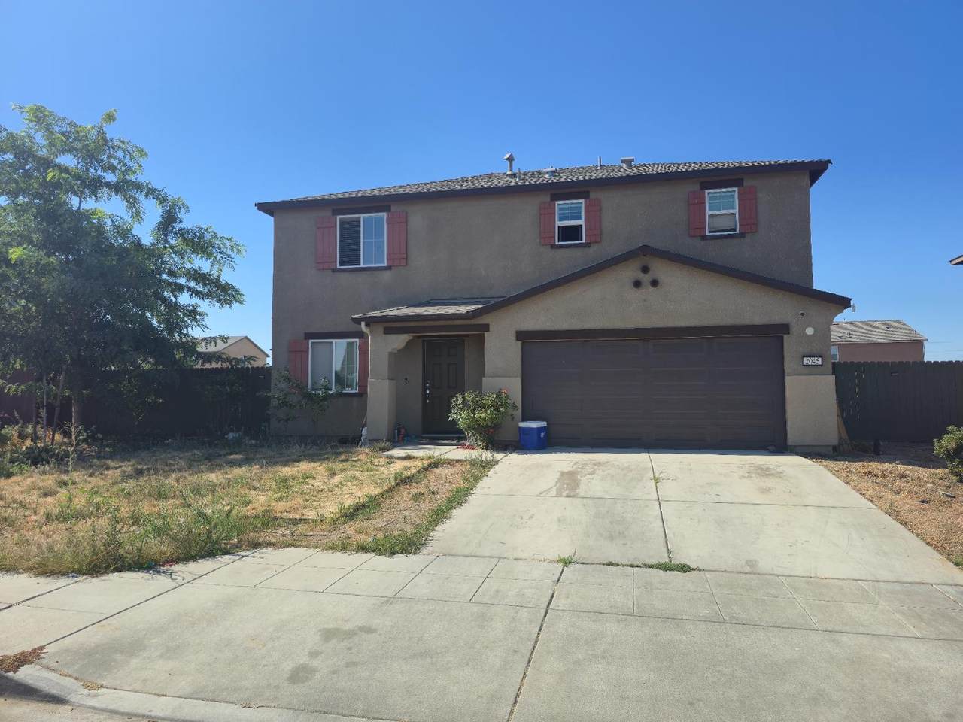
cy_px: 361
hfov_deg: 73.9
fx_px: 640
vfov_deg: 58.9
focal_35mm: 23
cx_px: 482
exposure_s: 1/740
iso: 12
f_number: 1.7
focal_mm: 6.3
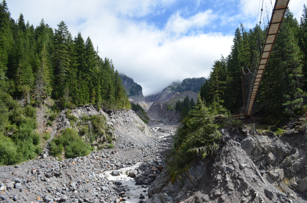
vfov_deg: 47.7
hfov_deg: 67.5
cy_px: 102
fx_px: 230
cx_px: 154
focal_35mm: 27
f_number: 8
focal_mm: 18
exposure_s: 1/250
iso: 125
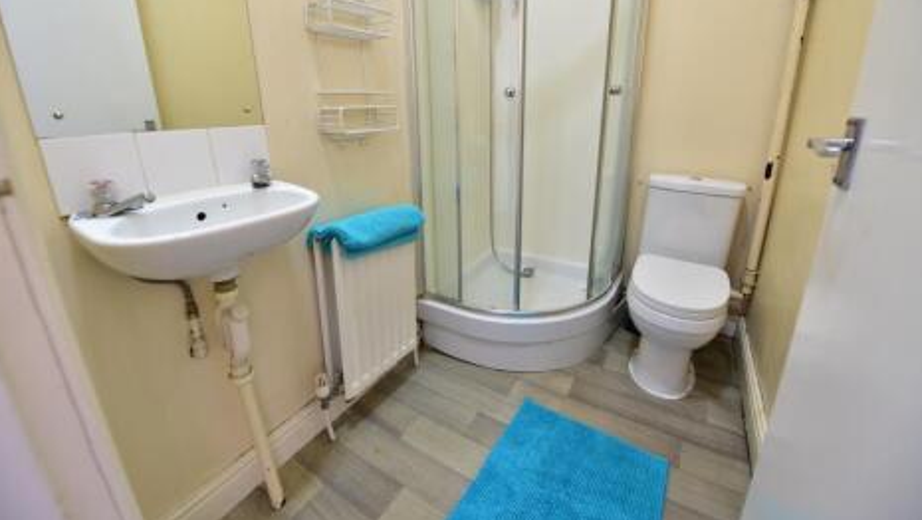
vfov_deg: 70.0
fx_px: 367
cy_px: 211
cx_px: 456
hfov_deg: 103.0
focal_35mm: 15
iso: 400
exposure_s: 1/20
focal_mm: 14
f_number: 3.5
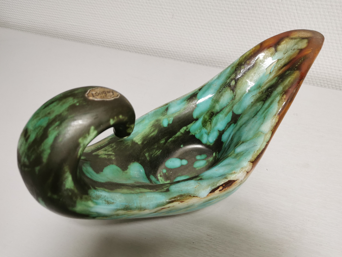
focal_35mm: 28
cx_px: 175
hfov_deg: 63.4
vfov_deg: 49.7
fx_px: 277
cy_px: 124
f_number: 1.8
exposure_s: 1/50
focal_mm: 5.58
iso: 160
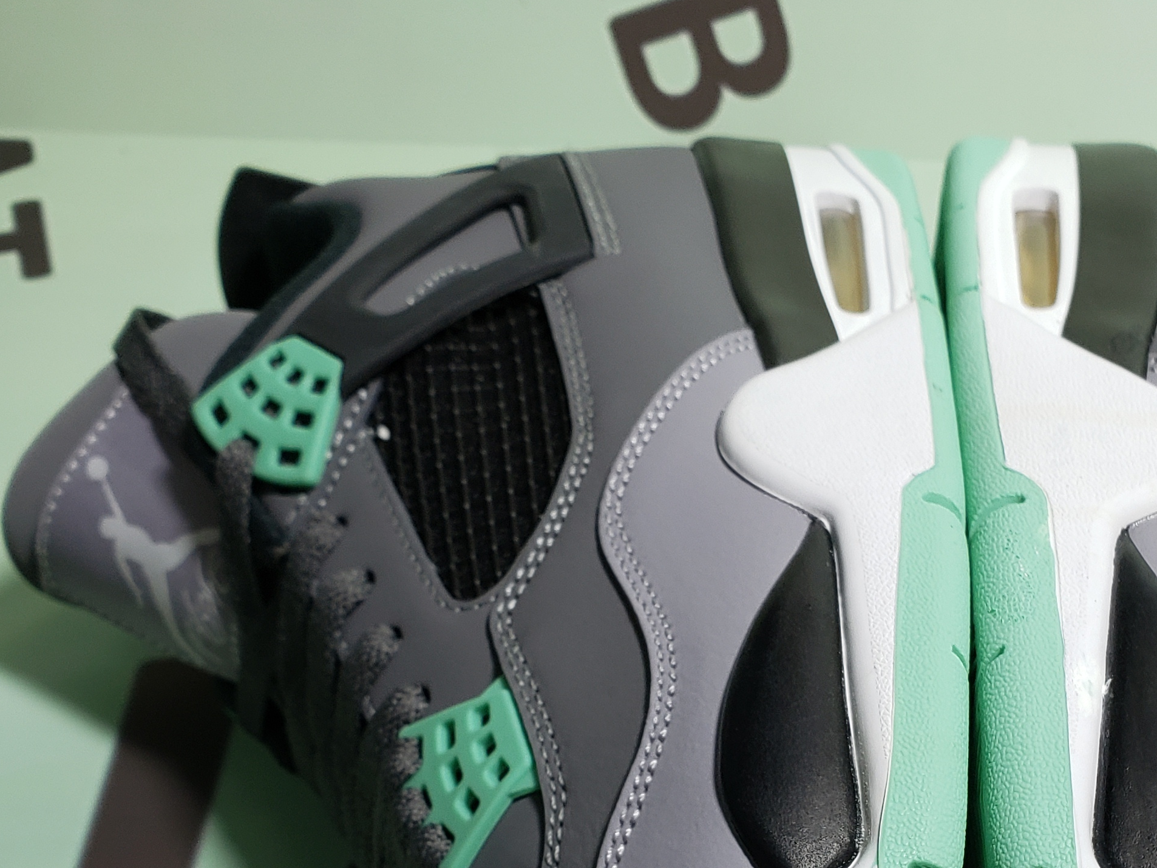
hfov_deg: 34.6
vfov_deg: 25.1
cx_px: 774
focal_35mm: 55
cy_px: 900
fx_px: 1839
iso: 50
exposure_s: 1/139
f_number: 2.4
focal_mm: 4.3
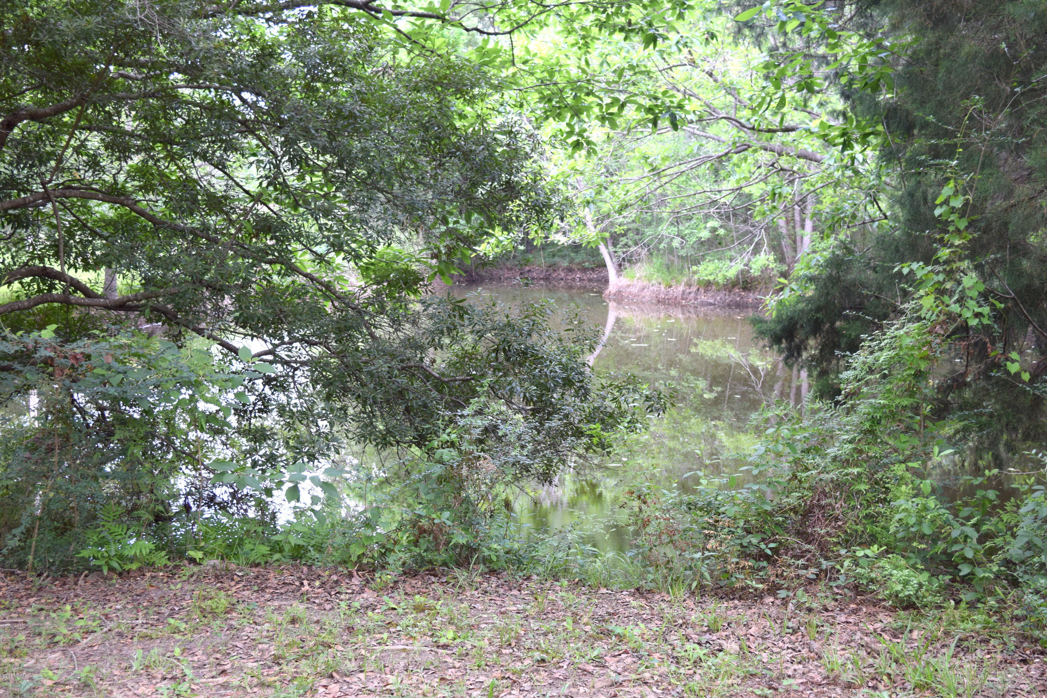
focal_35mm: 46
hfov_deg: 42.3
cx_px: 524
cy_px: 349
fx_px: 1352
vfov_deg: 28.9
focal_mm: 31
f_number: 6.3
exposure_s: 1/160
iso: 400
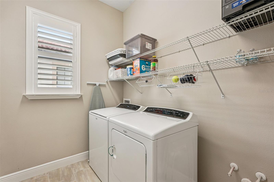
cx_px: 137
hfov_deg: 96.7
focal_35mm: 16
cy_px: 91
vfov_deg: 73.7
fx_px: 122
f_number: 8
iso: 400
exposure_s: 1/25
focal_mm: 16
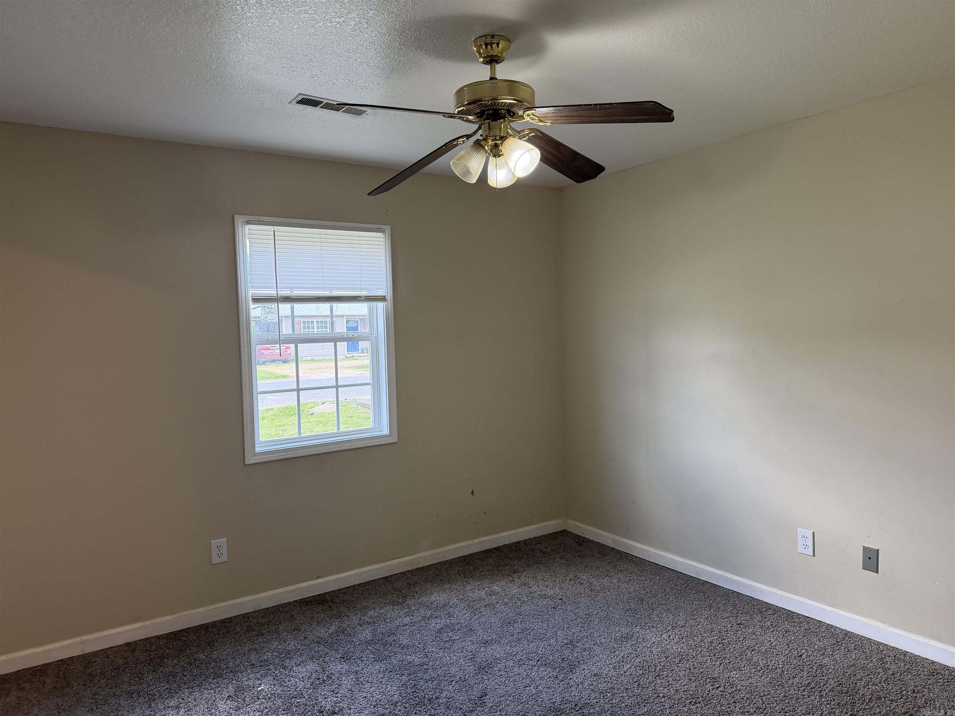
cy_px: 358
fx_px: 662
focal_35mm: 24
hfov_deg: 71.6
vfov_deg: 56.8
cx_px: 478
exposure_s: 1/167
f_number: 1.78
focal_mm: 6.76
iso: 200
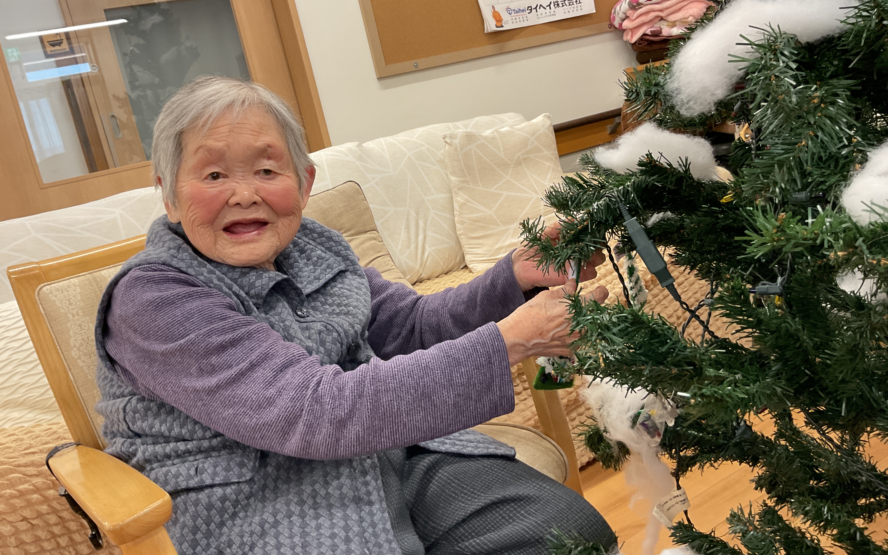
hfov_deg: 61.2
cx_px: 447
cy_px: 233
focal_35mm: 31
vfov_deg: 40.5
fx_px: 750
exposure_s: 1/50
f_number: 1.8
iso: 80
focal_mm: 3
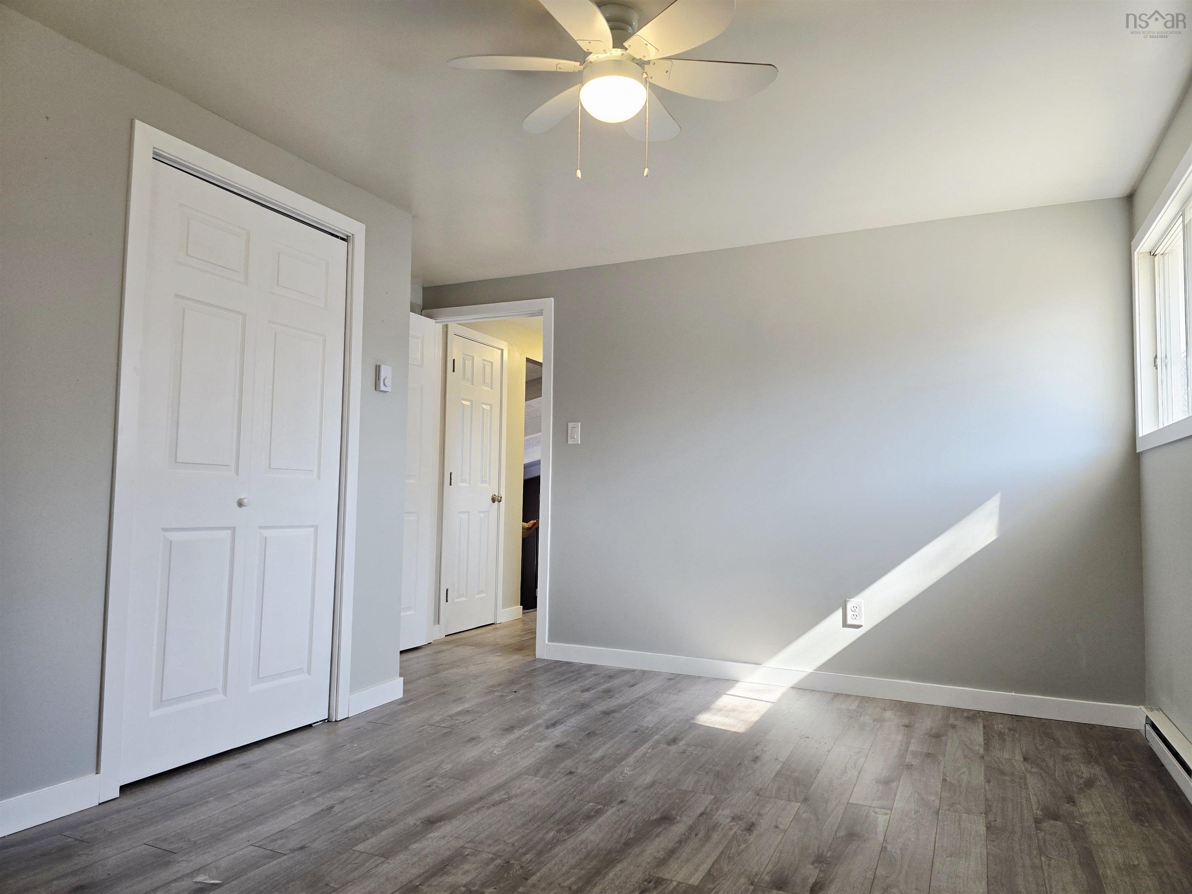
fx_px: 792
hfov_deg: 73.9
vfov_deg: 58.9
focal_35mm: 23
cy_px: 447
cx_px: 596
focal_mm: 6.3
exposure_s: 1/120
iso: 100
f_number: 1.7
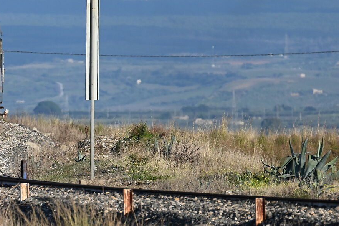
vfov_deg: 1.3
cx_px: -5
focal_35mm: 1087
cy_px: 109
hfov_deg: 1.9
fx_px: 10237
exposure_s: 1/2000
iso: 400
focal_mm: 400
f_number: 6.3
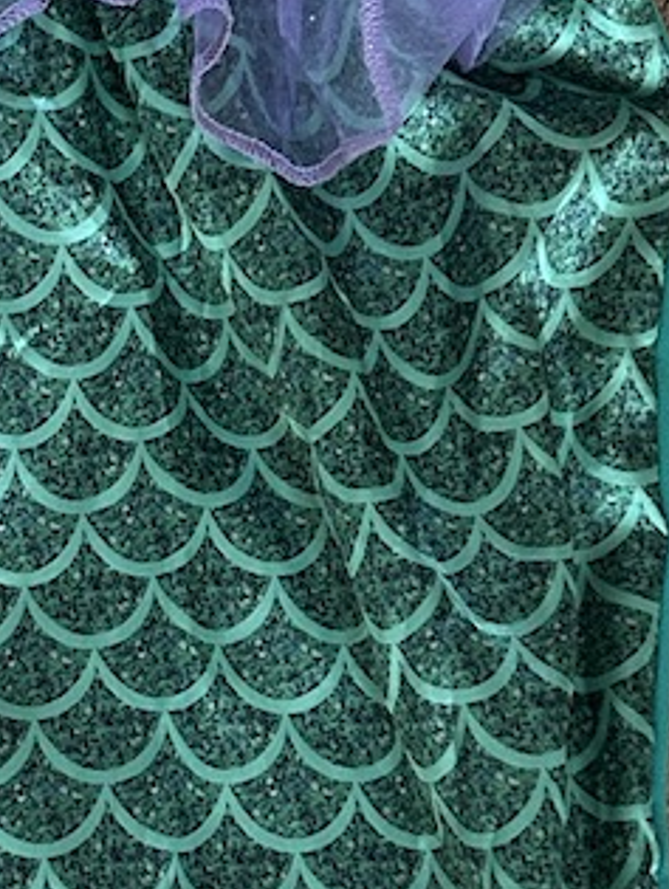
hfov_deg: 11.1
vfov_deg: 14.8
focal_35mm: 133
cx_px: 102
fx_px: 3420
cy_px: 597
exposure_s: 1/60
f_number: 1.5
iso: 250
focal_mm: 5.7
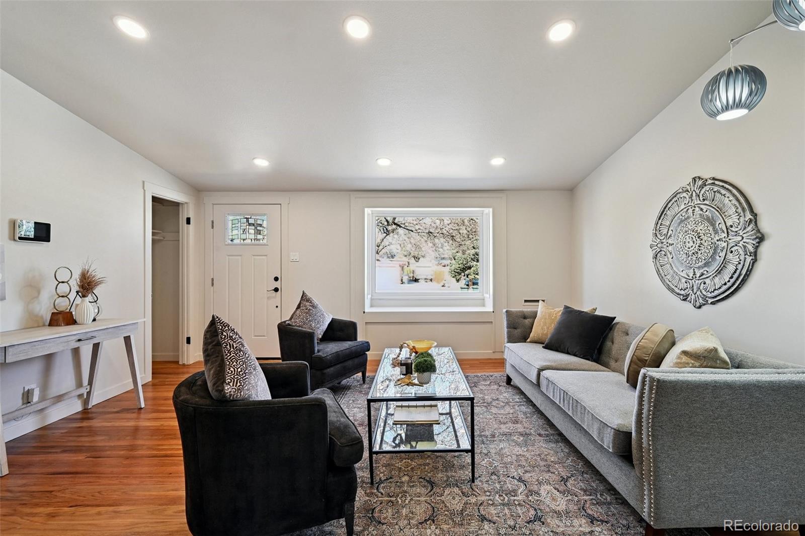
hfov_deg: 100.4
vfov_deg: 77.3
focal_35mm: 15
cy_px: 268
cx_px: 402
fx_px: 335
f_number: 10
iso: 400
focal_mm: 15
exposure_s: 1/13
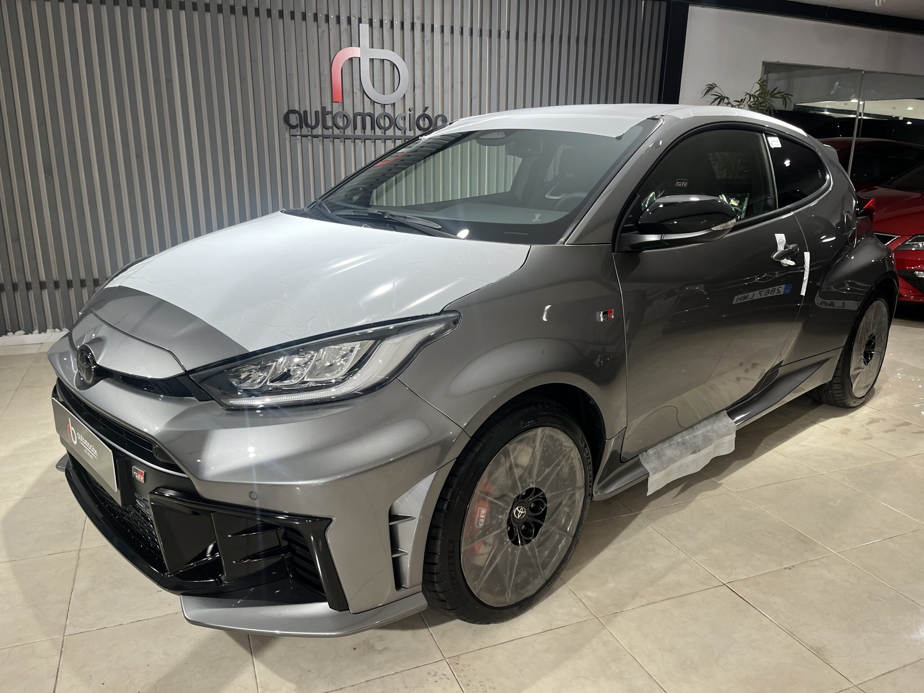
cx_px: 462
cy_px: 346
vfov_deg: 53.1
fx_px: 694
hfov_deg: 67.3
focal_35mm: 26
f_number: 1.6
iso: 100
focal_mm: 5.1
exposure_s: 1/100
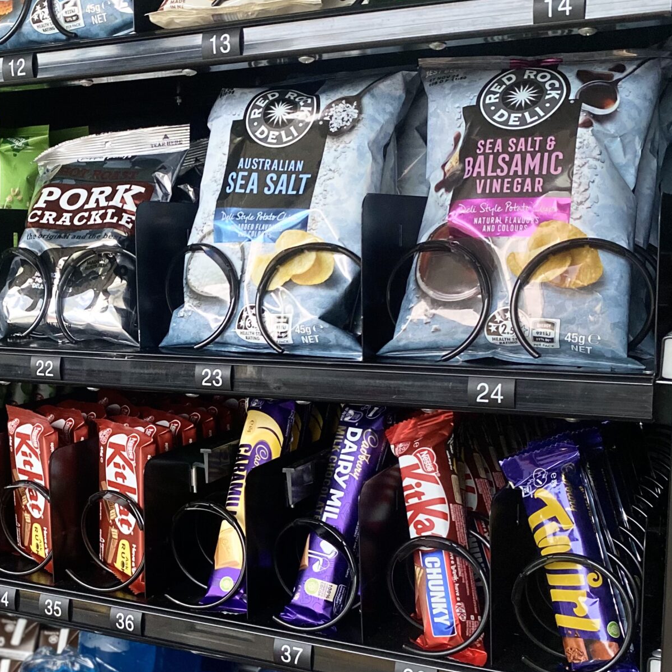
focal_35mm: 49
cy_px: 393
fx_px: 1076
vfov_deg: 34.6
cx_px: 139
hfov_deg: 33.7
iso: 500
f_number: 1.8
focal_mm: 4.25
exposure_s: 1/33
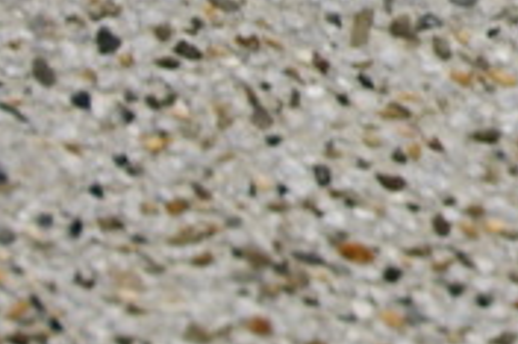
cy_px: -388
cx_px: 1410
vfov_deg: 4.4
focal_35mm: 306
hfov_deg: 6.3
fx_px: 4398
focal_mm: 35
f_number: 2.8
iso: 100
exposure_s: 1/125
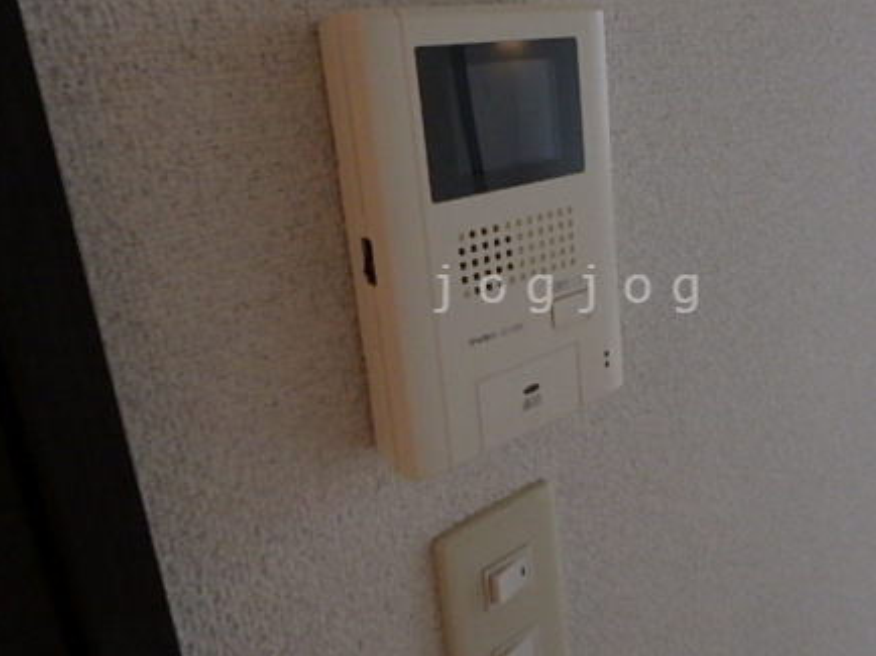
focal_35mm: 31
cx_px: 571
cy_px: 289
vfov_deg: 45.3
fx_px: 784
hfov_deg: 57.3
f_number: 3.5
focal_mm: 3.7
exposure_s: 1/125
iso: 800
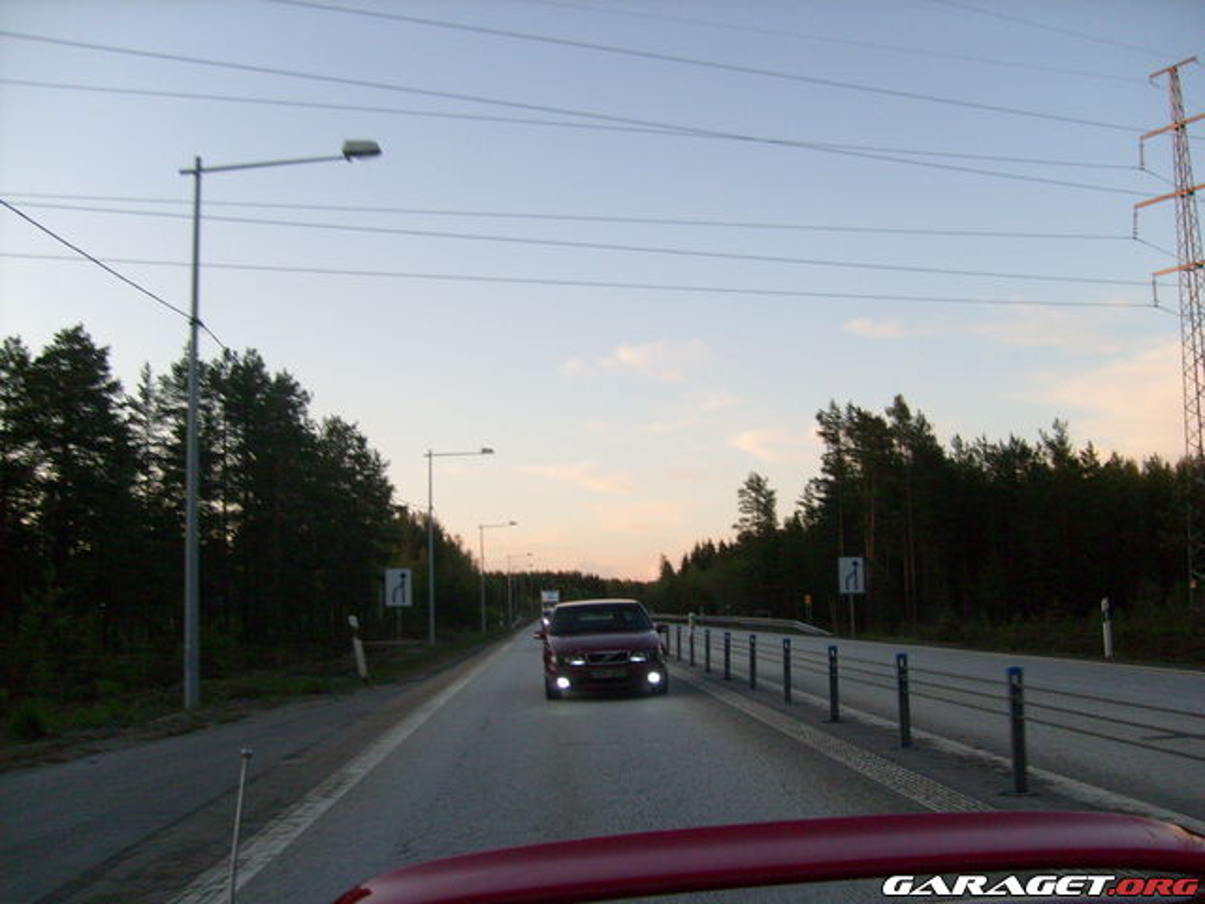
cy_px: 452
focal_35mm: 35
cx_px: 602
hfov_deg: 52.6
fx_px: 1218
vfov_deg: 40.7
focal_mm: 5.8
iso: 80
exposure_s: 1/250
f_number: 2.8
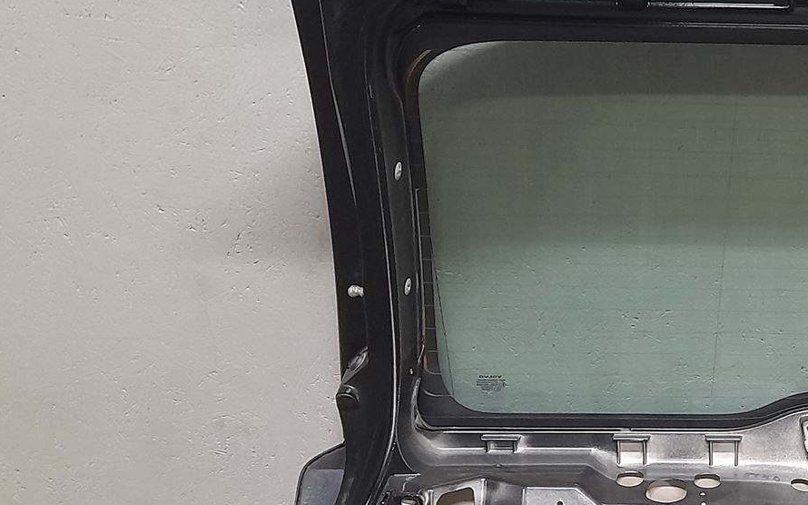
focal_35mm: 61
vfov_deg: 21.2
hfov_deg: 30.6
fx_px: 1343
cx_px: 841
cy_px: 324
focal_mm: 4.6
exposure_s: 1/50
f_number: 2
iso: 320
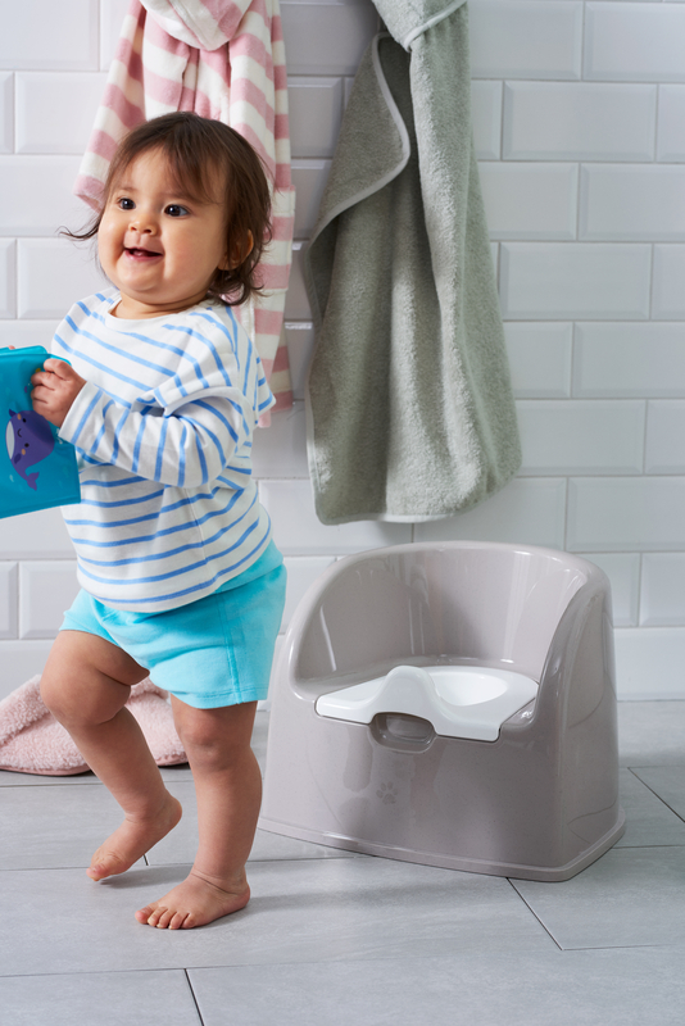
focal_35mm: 85
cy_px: 513
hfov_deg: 16.1
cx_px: 342
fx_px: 2424
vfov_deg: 23.9
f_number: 6.3
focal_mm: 85
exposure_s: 1/160
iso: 64
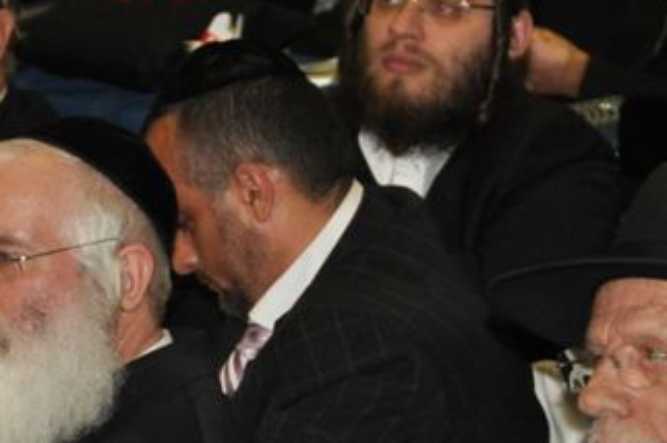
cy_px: 313
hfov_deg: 4.5
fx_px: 8395
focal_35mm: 454
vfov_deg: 3.0
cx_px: -122
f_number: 5.3
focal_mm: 95
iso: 800
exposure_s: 1/60
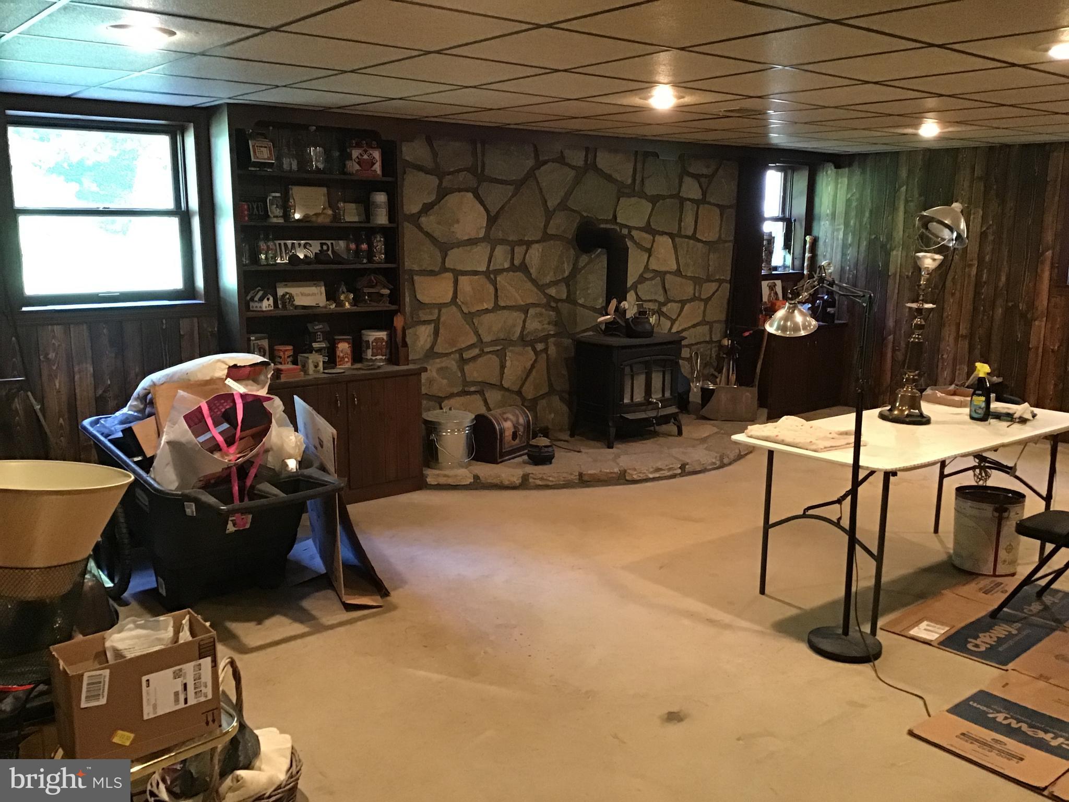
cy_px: 401
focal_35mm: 31
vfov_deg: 45.4
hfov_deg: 58.4
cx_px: 534
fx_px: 957
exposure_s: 1/15
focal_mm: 3.3
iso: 200
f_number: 2.4
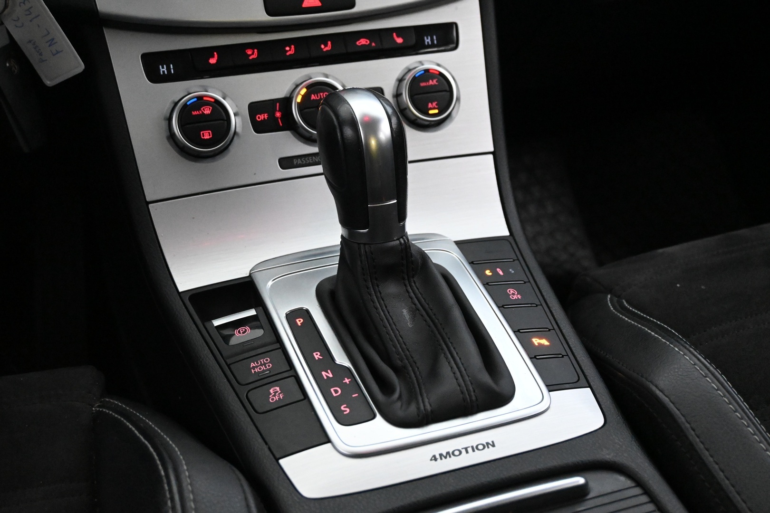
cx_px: 385
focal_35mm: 44
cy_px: 256
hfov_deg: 45.0
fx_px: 930
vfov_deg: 30.8
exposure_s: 1/50
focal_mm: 29
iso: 8000
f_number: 4.8
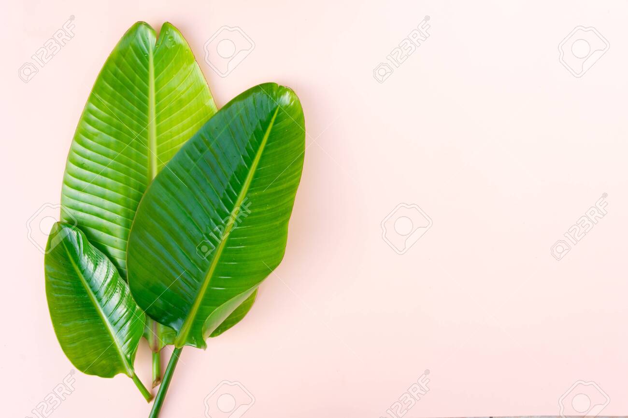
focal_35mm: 38
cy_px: 209
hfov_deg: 50.7
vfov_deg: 35.0
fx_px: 663
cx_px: 314
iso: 500
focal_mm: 38
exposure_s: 1/50
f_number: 10
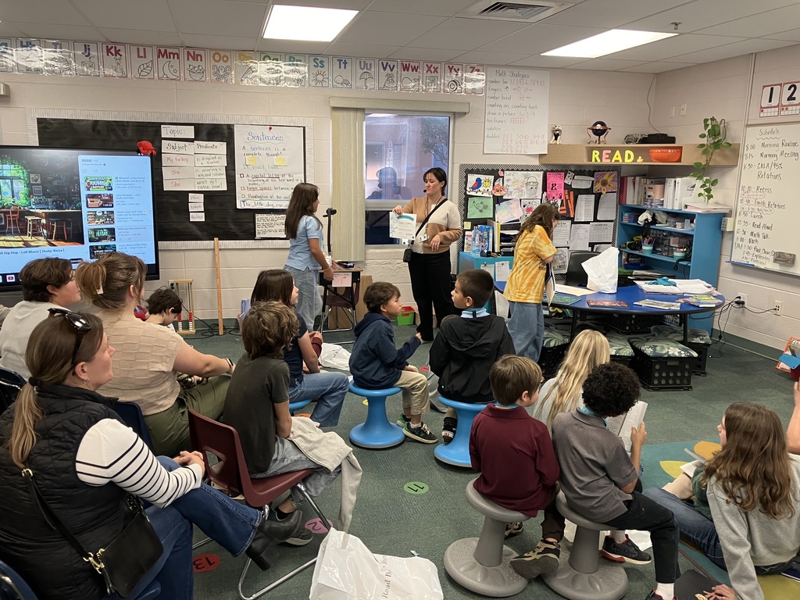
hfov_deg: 63.4
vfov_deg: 49.7
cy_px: 300
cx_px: 400
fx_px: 647
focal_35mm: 28
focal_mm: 3.99
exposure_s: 1/60
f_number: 1.8
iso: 125
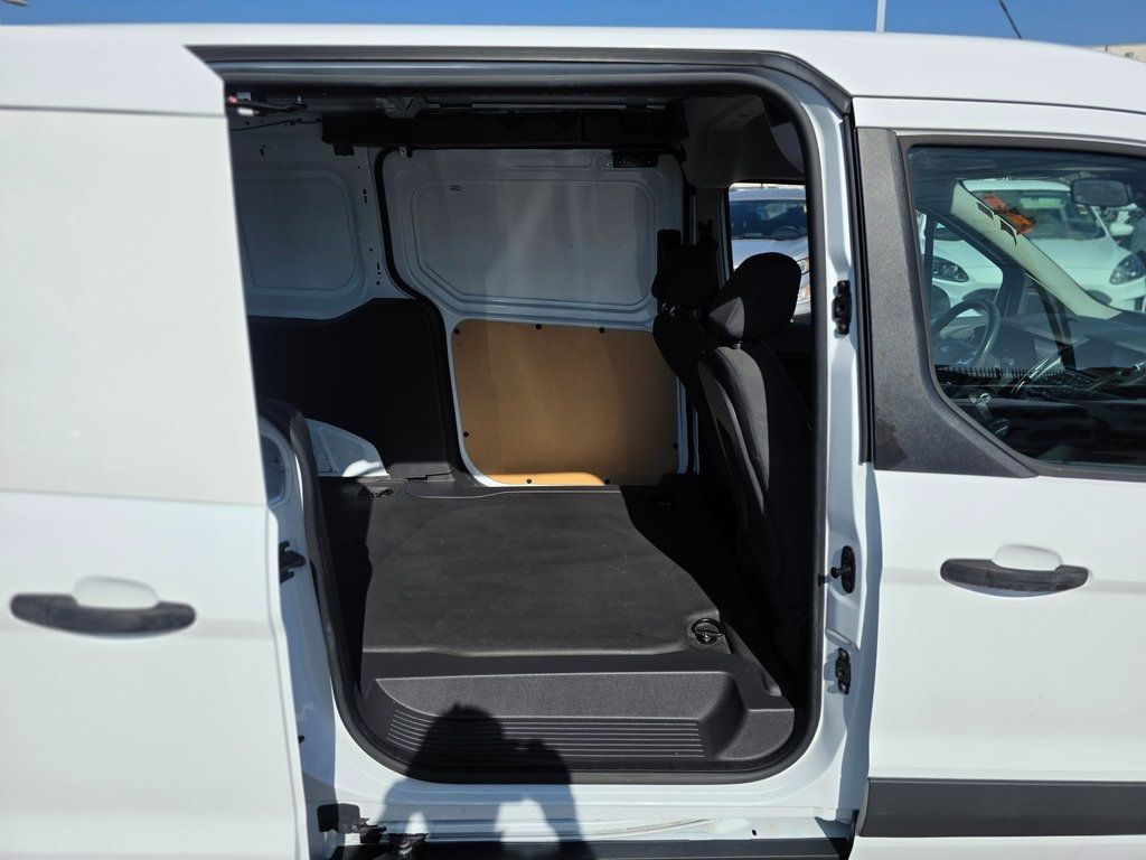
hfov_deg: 73.9
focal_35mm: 23
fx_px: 761
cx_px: 573
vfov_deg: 58.9
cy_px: 430
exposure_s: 1/7944
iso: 64
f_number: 1.7
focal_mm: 6.3
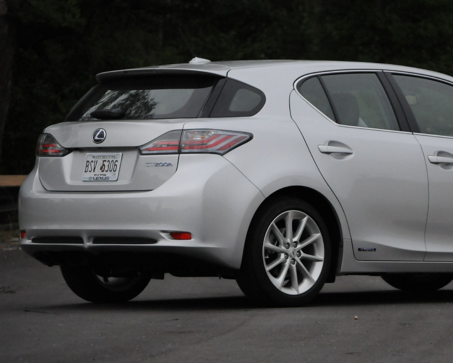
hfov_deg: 9.4
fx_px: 2748
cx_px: 351
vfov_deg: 7.5
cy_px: 172
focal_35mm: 205
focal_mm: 92
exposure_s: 1/1000
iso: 2000
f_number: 5
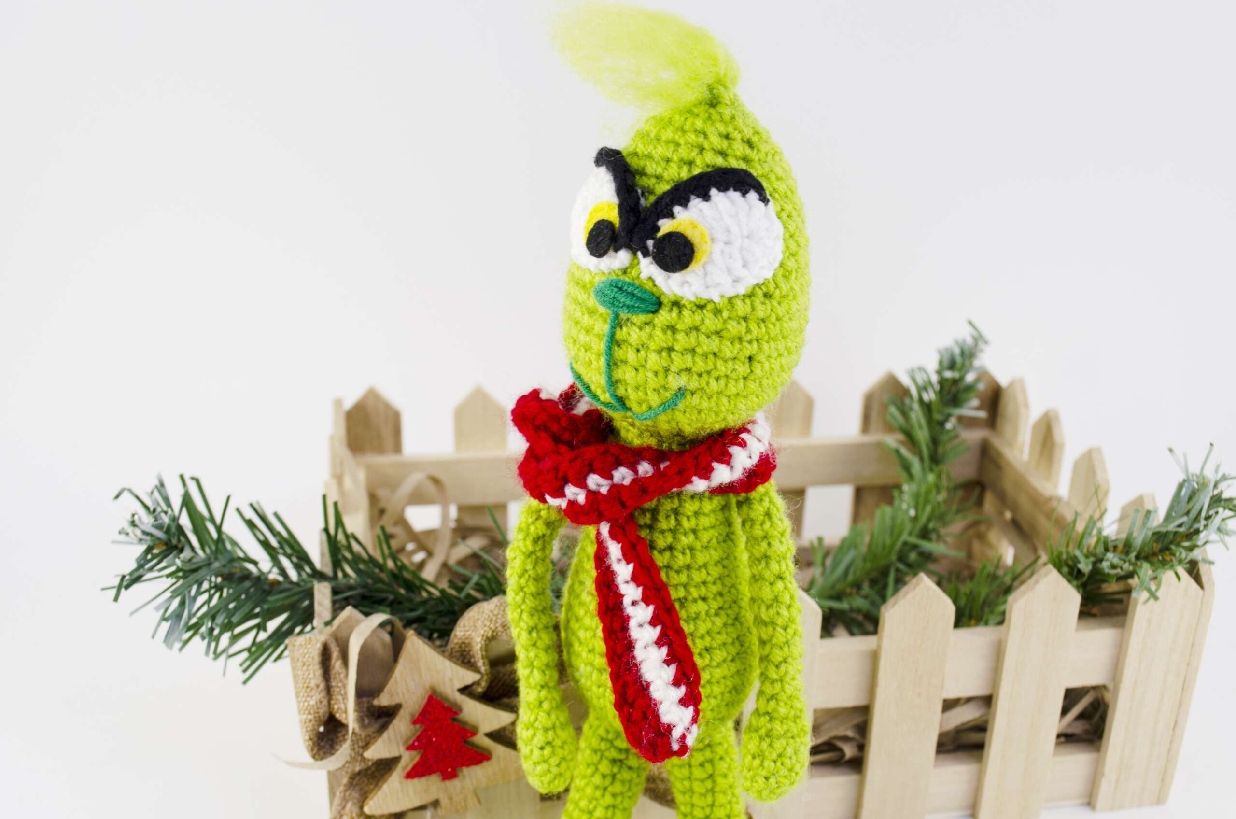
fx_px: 1491
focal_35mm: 44
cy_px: 410
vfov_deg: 30.7
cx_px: 618
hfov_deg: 45.0
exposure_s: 1/25
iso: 100
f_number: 9
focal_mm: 29
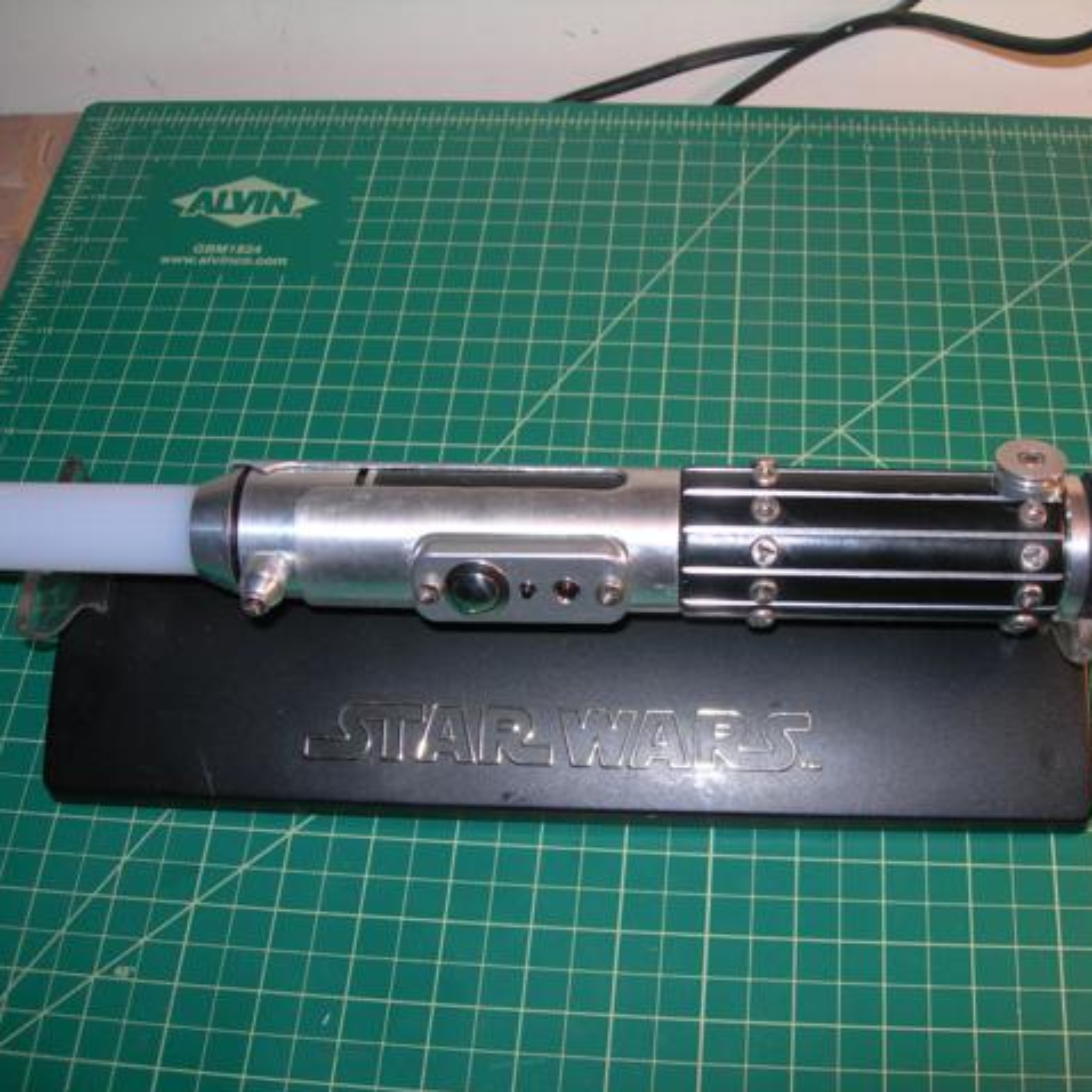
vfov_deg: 37.6
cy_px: 546
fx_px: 1606
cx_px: 676
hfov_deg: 37.3
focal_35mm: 45
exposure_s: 1/60.1
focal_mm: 7.8
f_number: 2.8
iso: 50
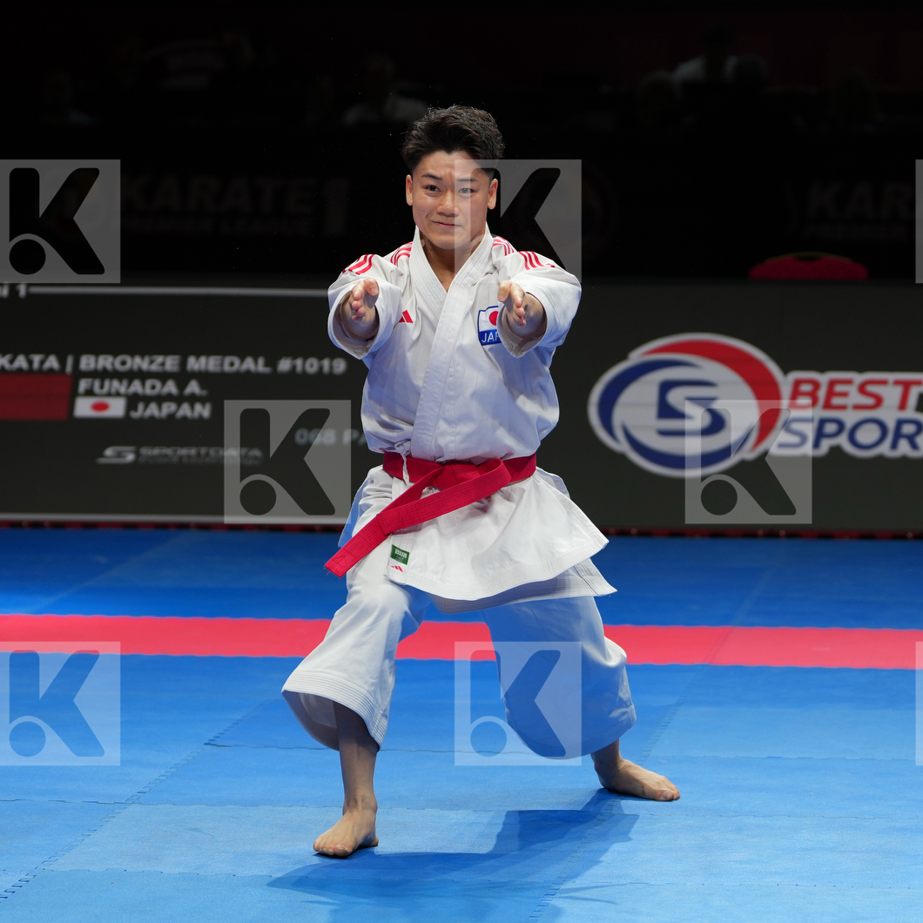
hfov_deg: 9.9
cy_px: 462
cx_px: 518
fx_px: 5340
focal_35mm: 177
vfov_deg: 9.9
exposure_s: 1/500
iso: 200
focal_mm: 92
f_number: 2.8
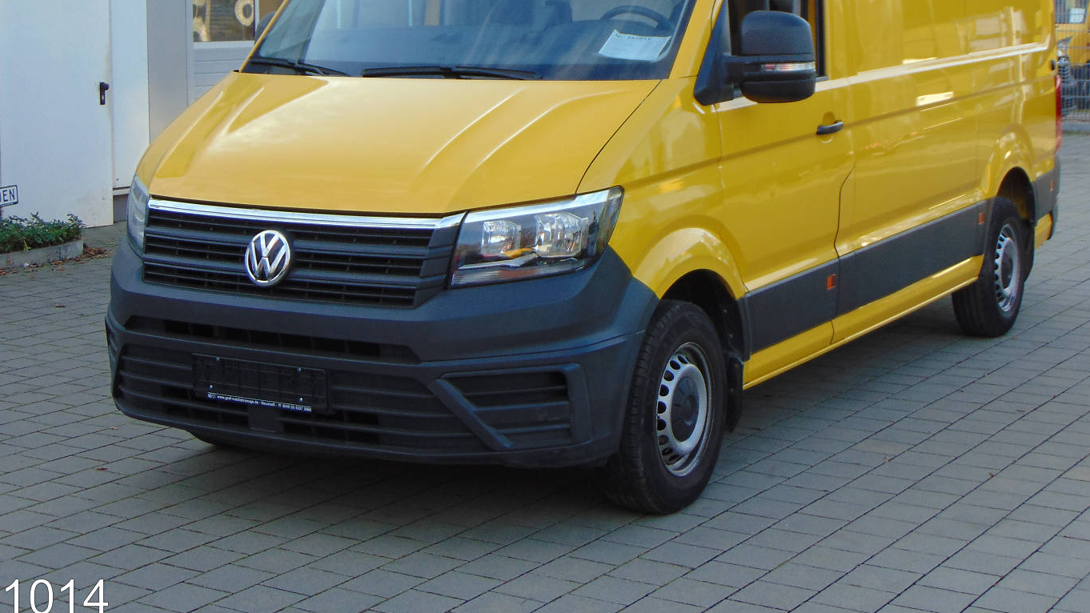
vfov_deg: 18.7
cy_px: 157
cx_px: 555
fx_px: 1850
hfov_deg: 32.8
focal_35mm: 64
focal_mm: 9
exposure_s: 1/160
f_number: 3.5
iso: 80
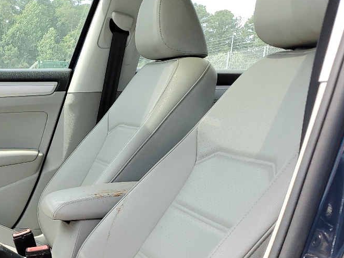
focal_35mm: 63
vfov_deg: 22.6
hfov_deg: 28.3
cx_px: -22
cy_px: 239
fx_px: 626
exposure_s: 1/714
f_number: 1.5
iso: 50
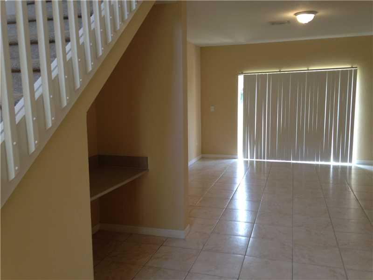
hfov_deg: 55.4
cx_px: 186
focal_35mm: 33
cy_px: 140
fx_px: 356
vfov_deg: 42.9
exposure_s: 1/24
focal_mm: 4.12
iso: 50
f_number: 2.4
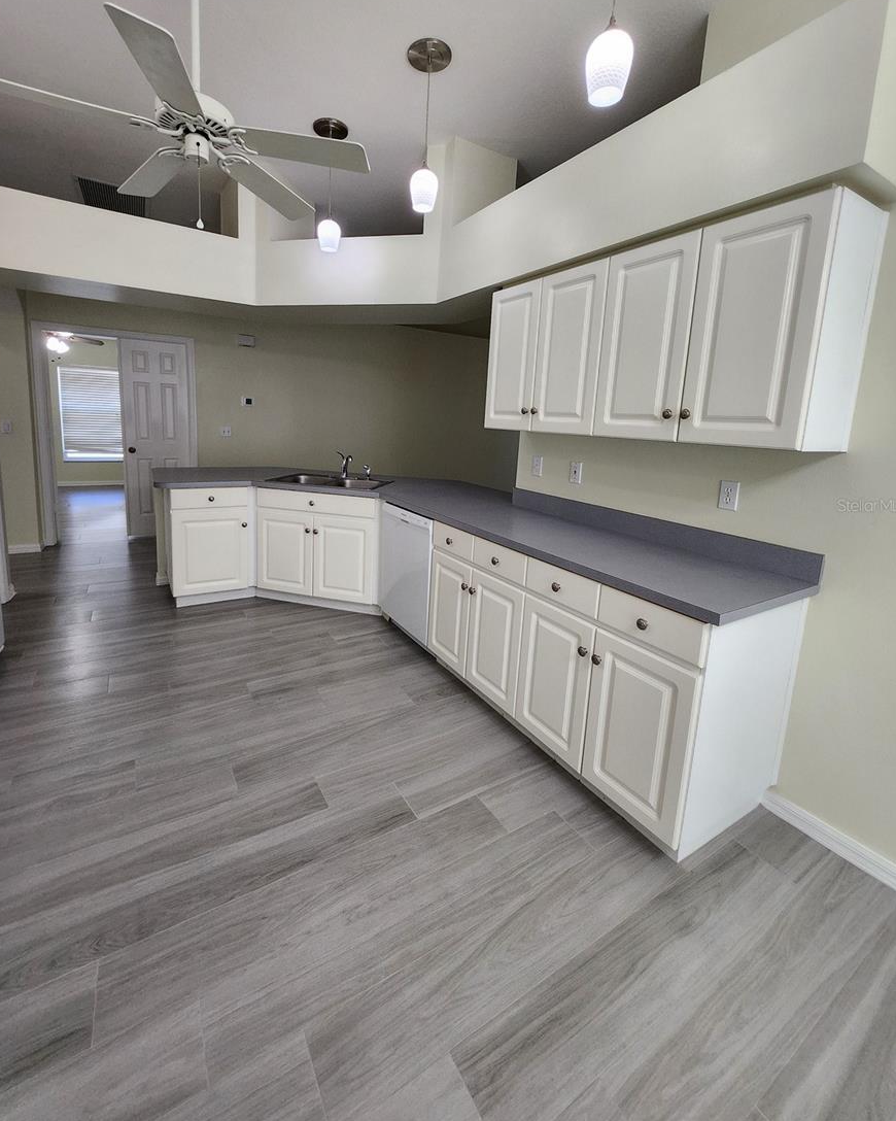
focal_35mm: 14
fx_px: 464
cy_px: 505
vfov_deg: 100.4
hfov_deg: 88.0
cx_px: 447
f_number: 2.2
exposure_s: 1/60
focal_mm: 1.74
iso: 160
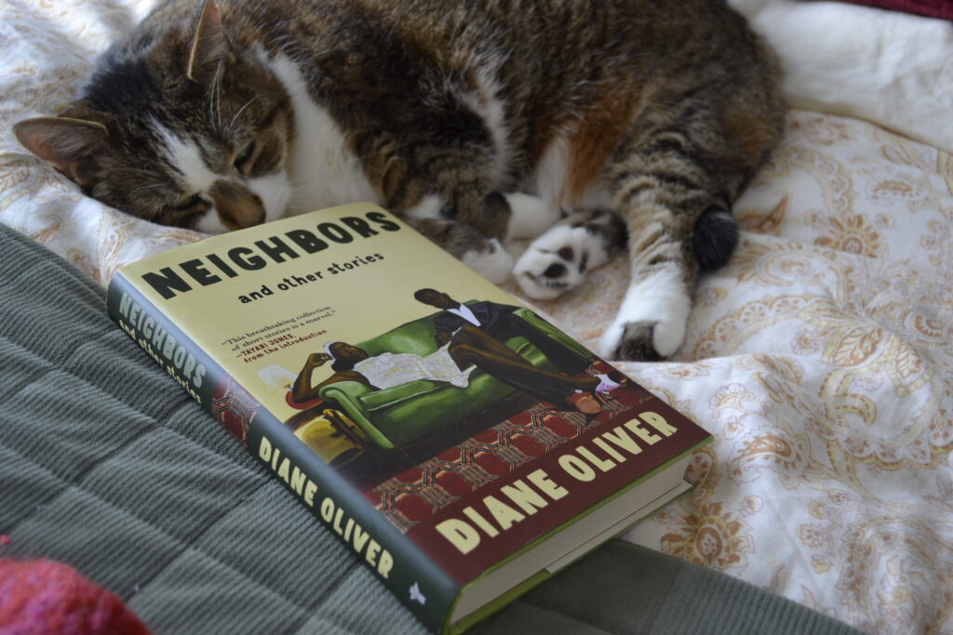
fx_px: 1152
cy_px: 318
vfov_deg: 30.9
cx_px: 476
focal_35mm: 44
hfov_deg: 45.0
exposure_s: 1/25
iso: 400
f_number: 4.5
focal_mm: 29
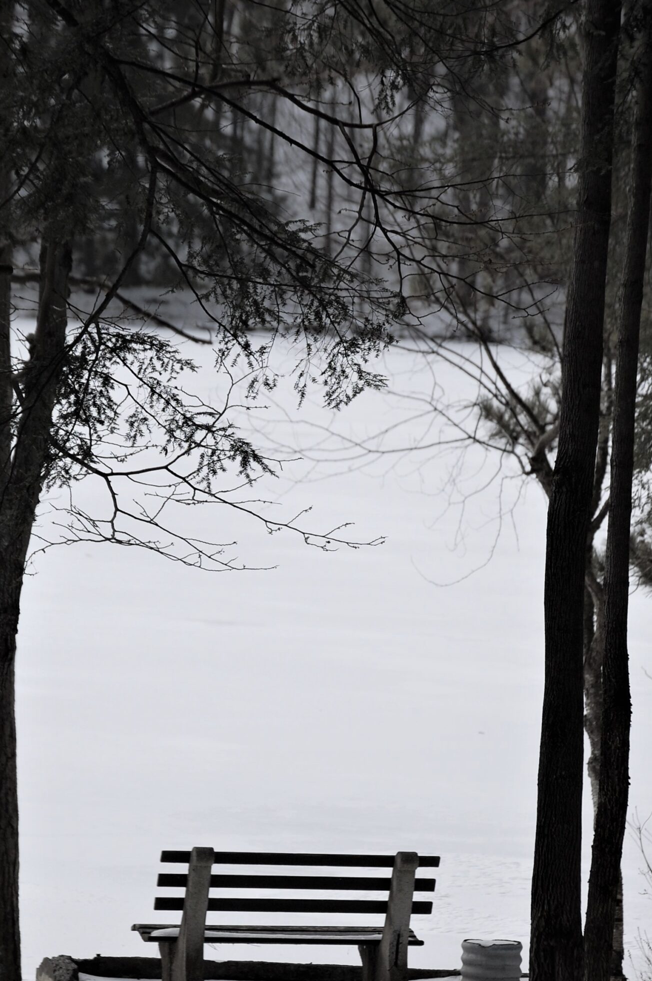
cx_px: 314
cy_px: 605
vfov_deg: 8.8
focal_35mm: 235
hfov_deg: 5.8
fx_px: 6395
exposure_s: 1/800
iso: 200
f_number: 7.1
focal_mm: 120
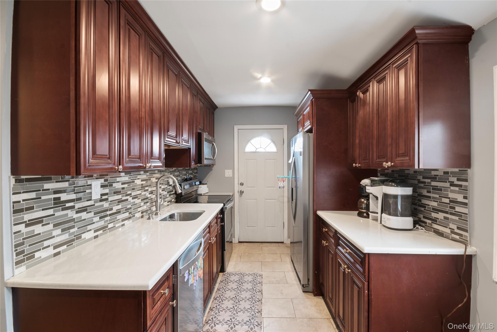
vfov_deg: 77.3
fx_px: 207
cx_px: 248
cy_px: 166
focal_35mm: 15
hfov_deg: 100.4
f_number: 11
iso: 100
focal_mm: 10
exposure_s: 5
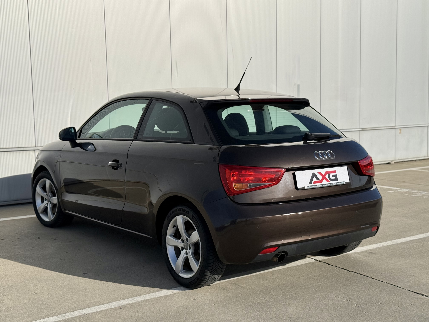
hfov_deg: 39.7
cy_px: 161
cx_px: 214
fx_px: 595
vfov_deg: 30.3
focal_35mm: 48
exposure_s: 1/11364
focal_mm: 6.76
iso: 64
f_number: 1.78
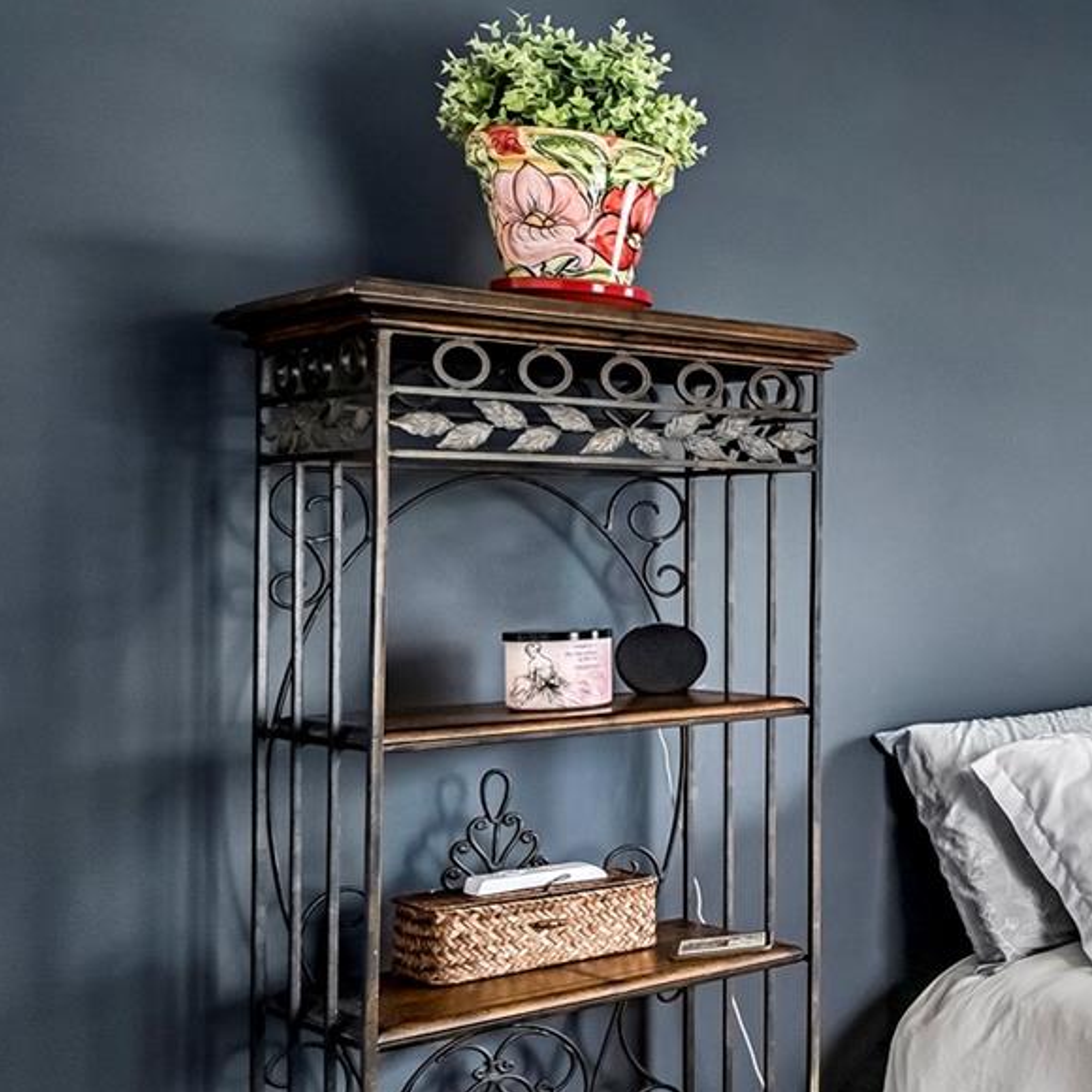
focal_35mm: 42
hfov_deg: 26.8
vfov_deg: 39.8
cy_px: 666
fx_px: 1499
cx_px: 1681
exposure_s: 1/2
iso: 320
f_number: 9
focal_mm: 14
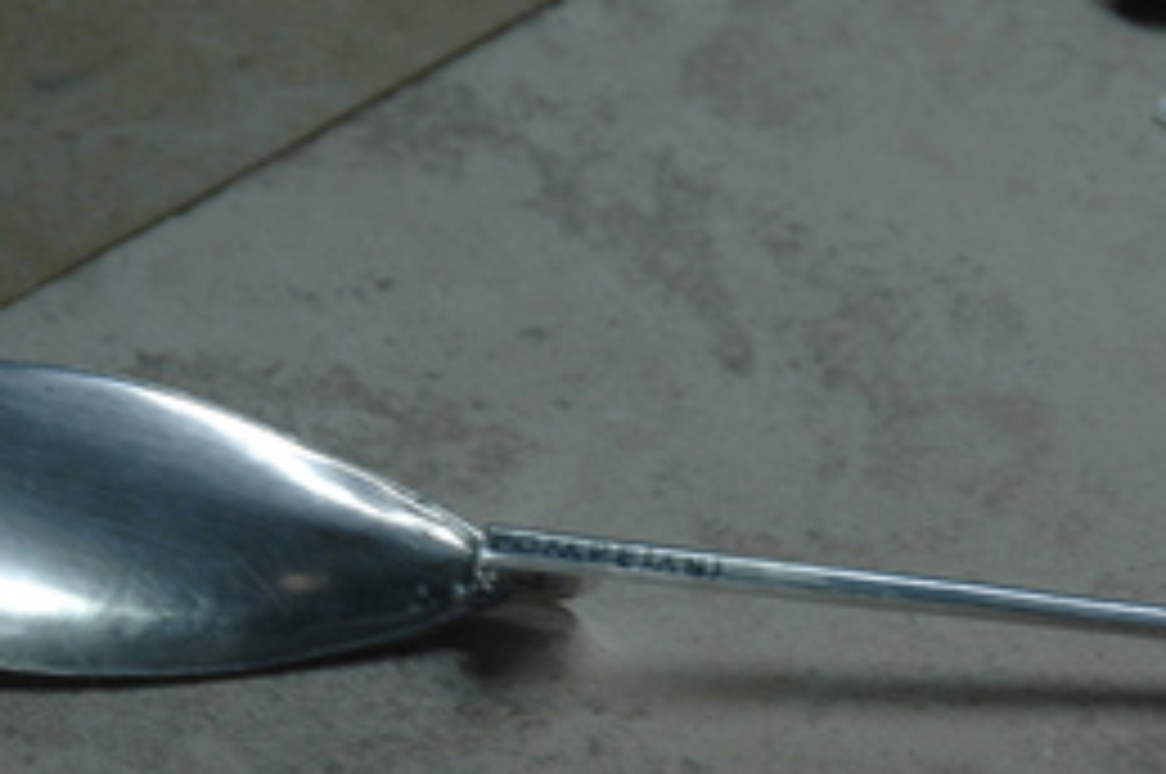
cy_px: 549
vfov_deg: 4.0
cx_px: 612
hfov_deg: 6.0
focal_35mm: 344
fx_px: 11123
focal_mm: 135
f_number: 5.6
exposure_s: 1/13
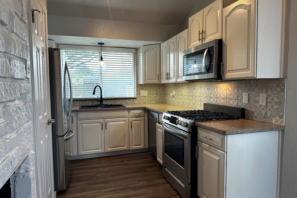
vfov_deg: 51.3
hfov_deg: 71.5
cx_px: 148
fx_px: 206
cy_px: 101
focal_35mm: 25
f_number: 1.78
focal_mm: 6.86
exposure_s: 1/120
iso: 160
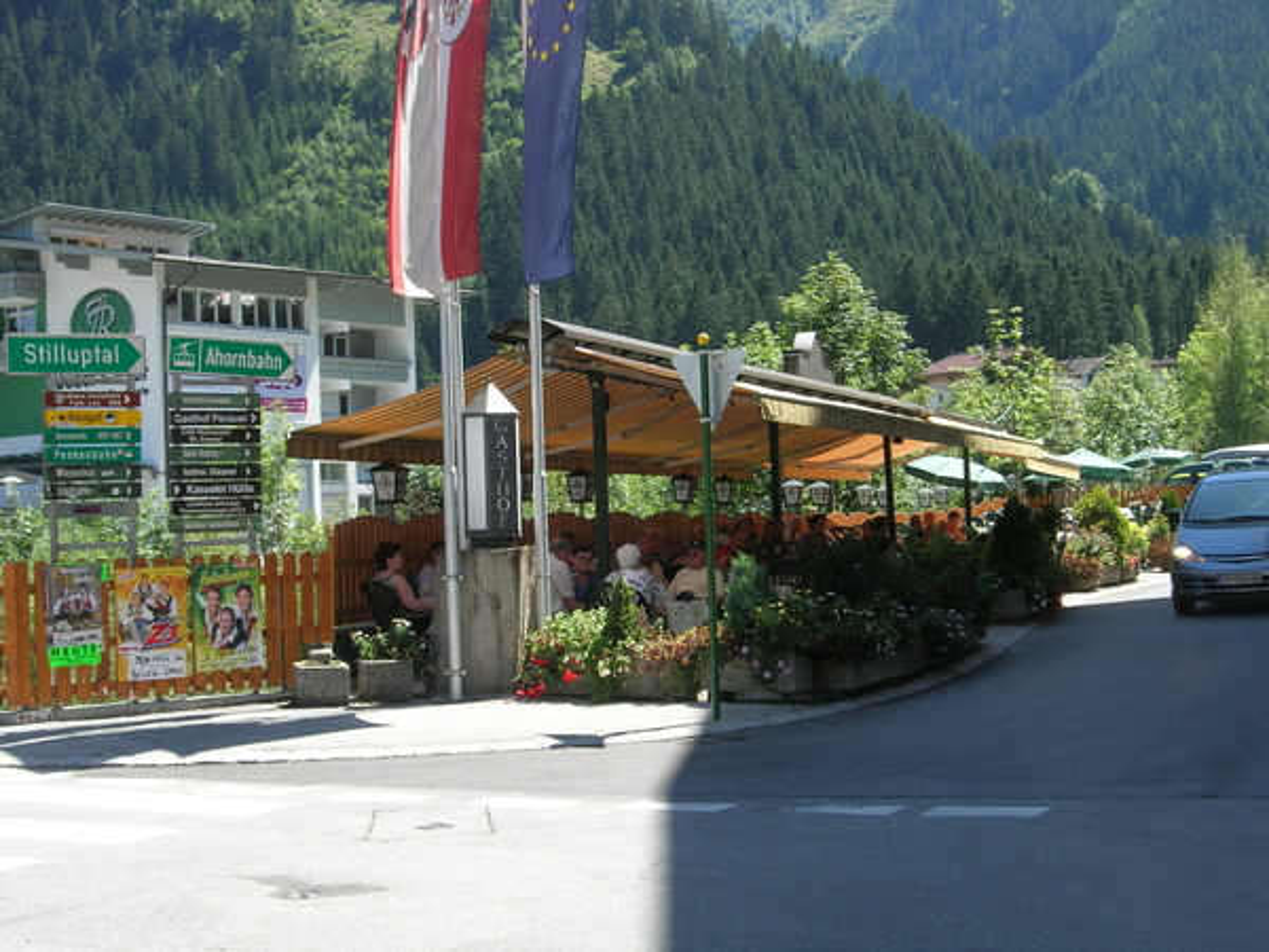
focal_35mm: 61
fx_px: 2236
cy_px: 476
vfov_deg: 24.0
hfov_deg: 31.7
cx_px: 634
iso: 64
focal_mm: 12.7
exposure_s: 1/144
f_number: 5.9
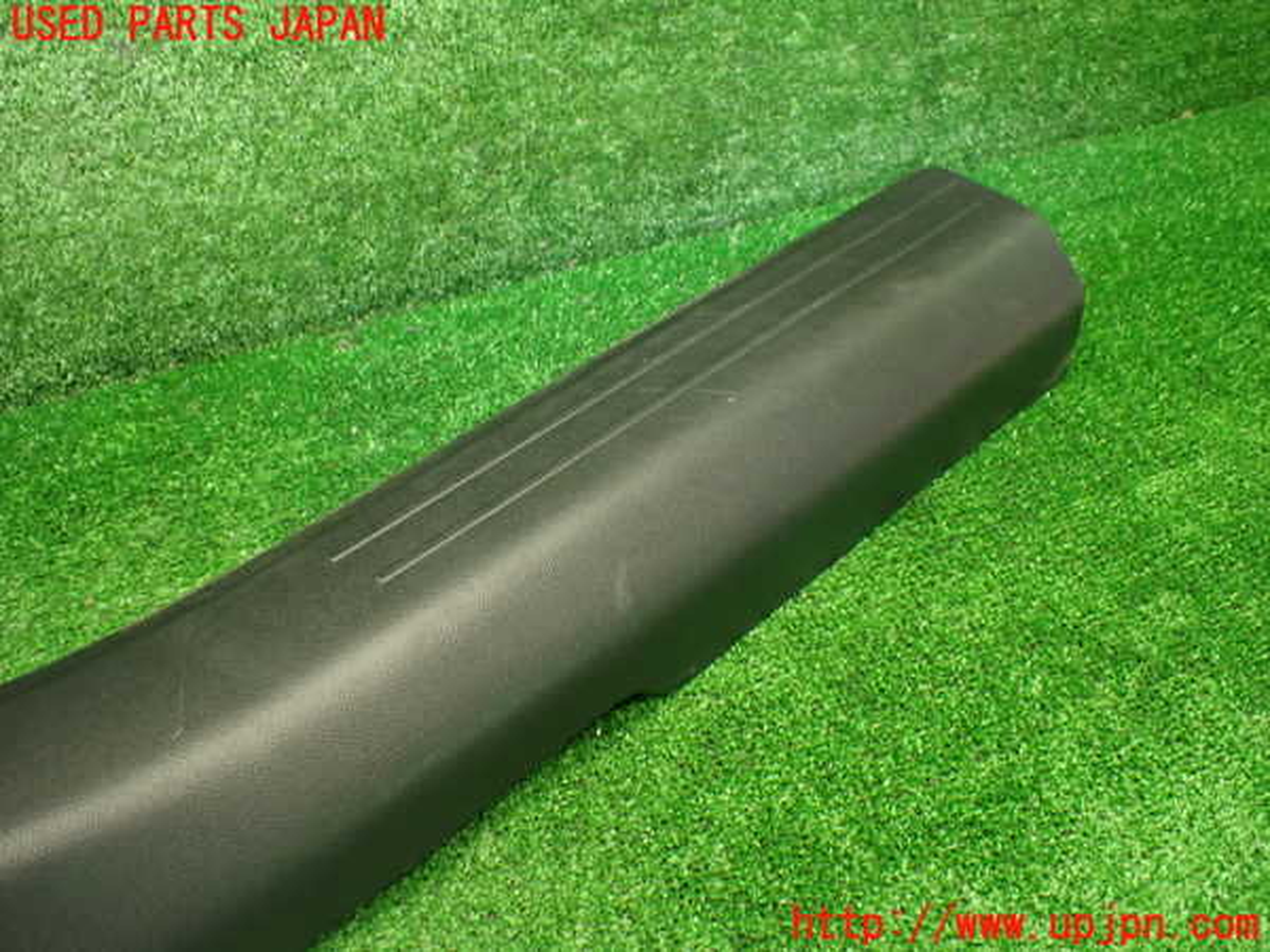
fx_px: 1101
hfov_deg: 60.0
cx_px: 635
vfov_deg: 46.8
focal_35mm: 30
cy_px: 476
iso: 800
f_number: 2.3
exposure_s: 1/100
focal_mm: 5.4
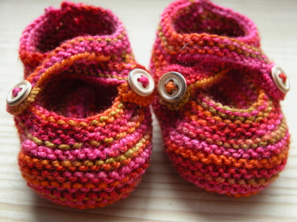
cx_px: 148
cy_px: 111
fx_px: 669
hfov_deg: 25.0
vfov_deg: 18.9
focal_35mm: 78
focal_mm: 19.9
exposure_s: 1/5.1
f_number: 3.4
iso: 100
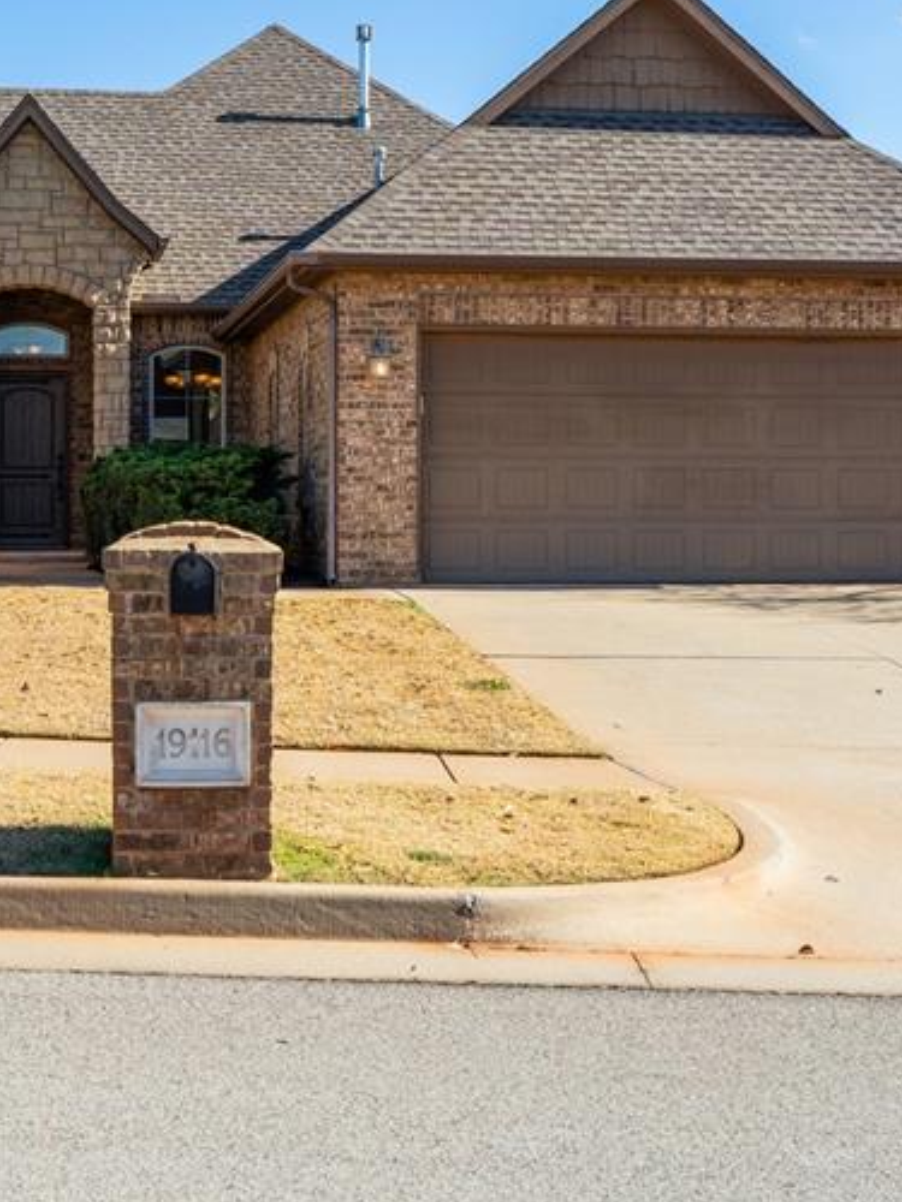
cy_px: 510
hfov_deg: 24.6
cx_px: 259
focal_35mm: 59
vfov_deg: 32.6
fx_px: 2050
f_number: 7.1
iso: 200
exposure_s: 1/1250
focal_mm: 30
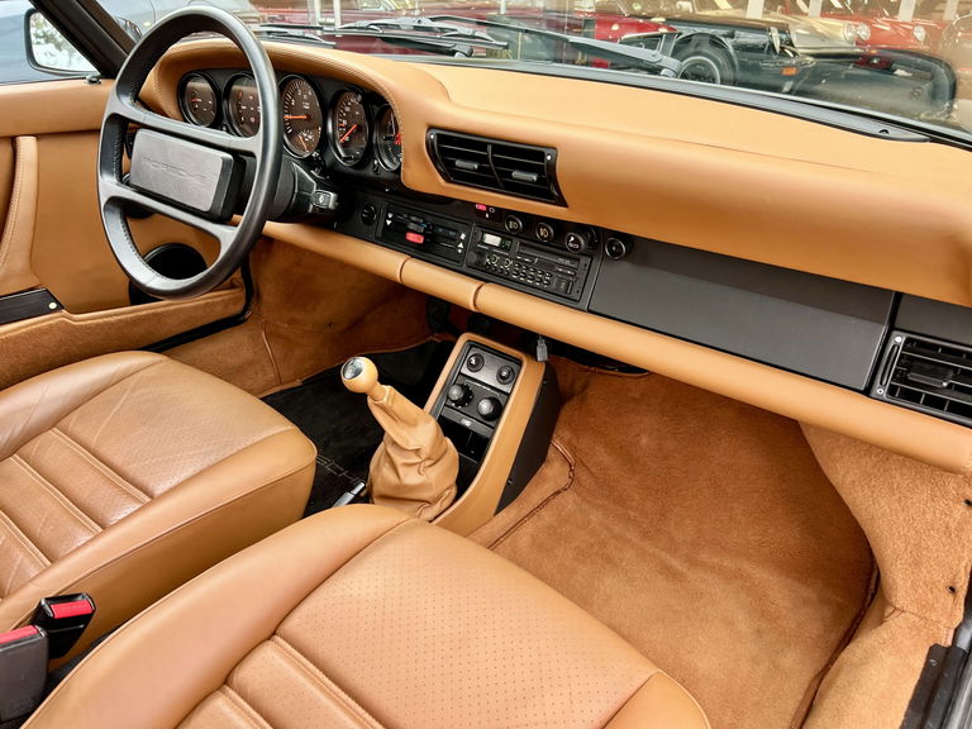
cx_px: 486
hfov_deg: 67.3
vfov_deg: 53.1
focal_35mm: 26
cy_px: 364
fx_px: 730
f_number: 1.5
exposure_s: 1/121
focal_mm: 5.7
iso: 100
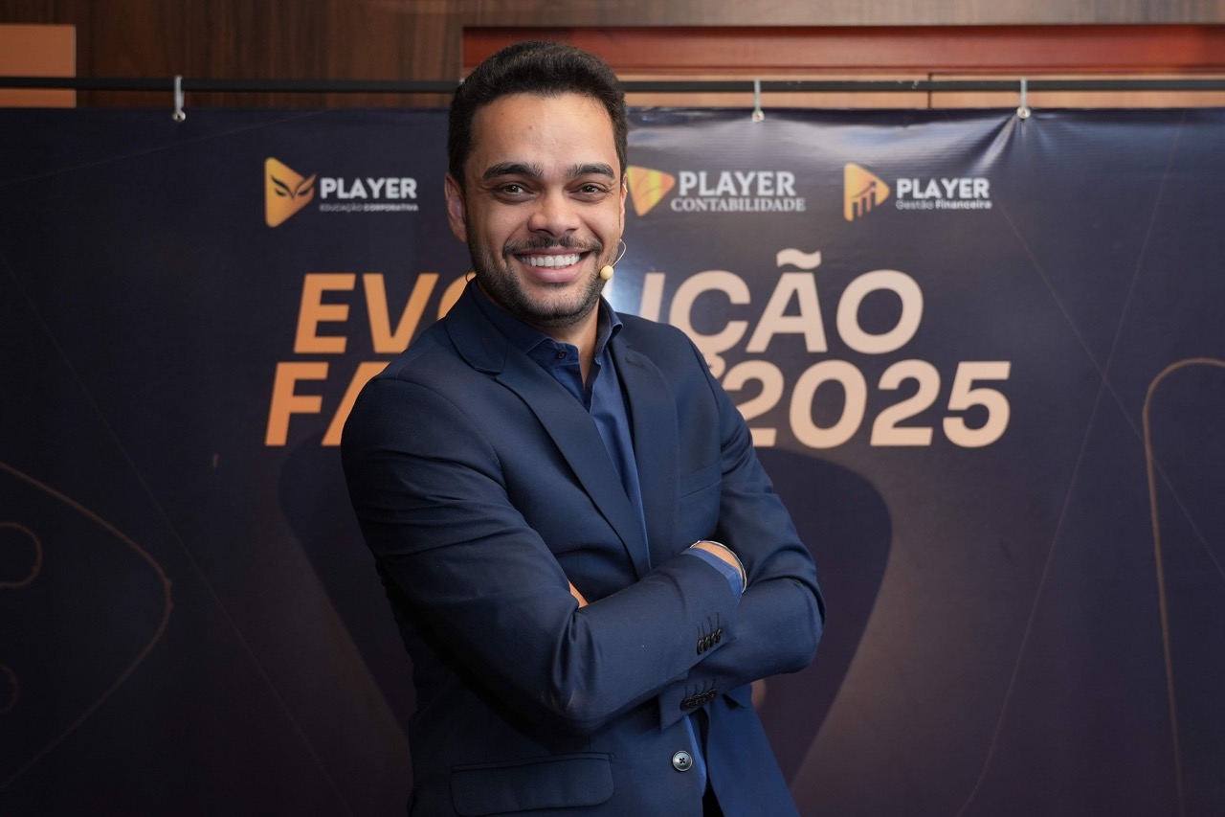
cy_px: 408
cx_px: 612
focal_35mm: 42
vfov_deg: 31.9
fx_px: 1429
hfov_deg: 46.4
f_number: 2.8
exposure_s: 1/200
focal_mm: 28
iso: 640
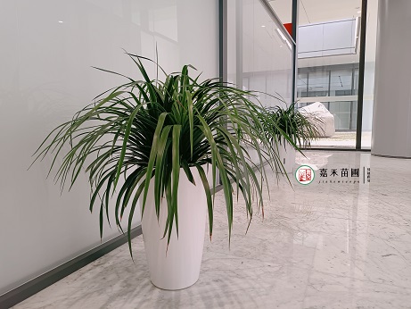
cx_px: 206
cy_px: 154
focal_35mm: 25
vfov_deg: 54.9
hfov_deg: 69.4
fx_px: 297
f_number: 1.89
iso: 766
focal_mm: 4.71
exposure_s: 1/50
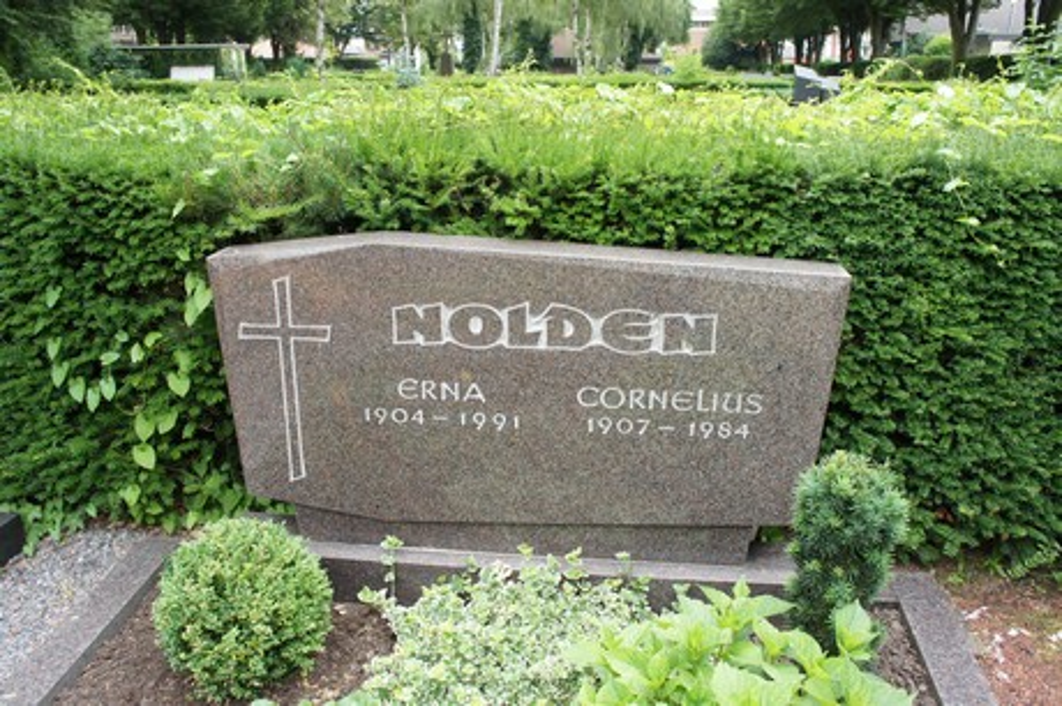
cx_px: 531
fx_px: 884
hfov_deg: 62.0
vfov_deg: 43.5
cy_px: 353
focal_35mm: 30
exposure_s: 1/250
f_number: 5.6
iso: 800
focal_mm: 20
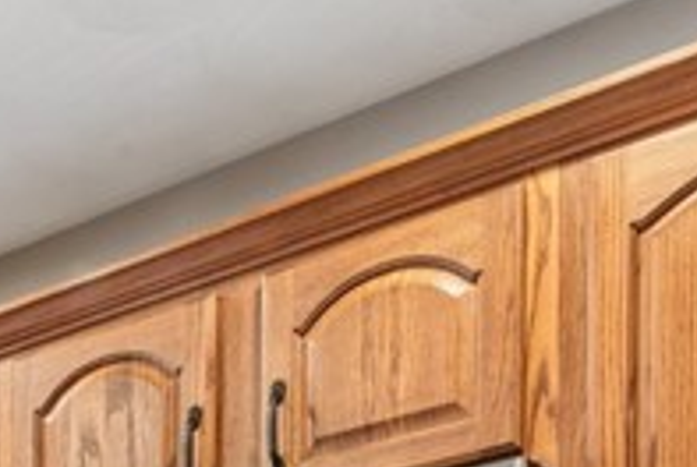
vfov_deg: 13.8
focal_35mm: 77
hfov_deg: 21.7
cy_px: 1044
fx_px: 1493
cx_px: -363
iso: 50
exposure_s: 1/2.5
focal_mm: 14
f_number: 14
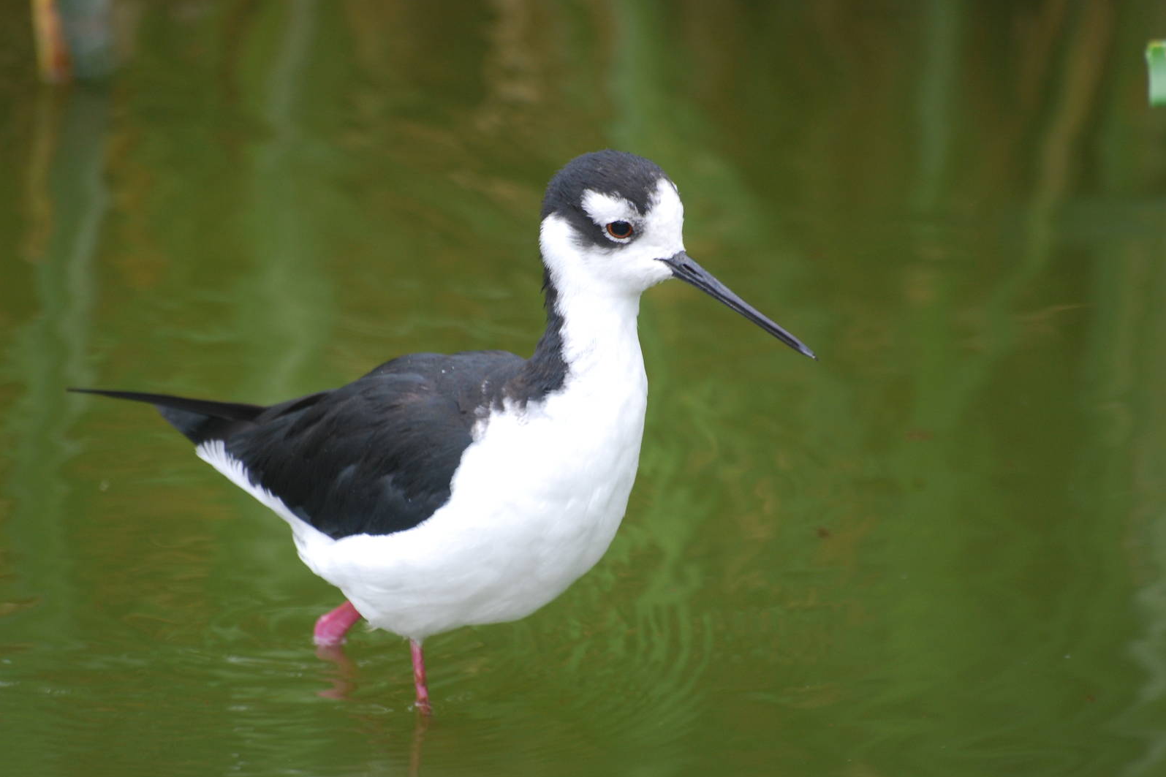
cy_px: 390
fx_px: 14637
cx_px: 583
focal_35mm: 452
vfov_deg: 3.0
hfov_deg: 4.6
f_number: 5.6
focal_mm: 300
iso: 360
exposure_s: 1/125
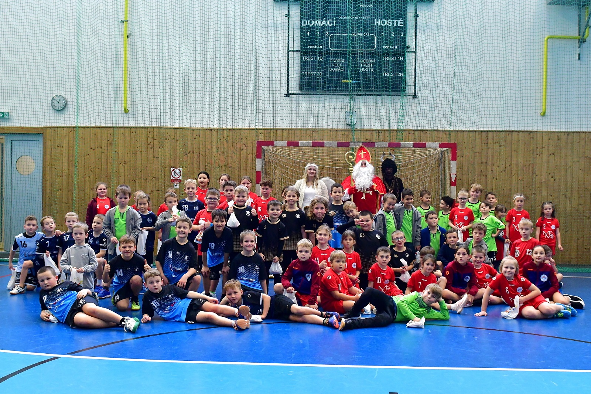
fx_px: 591
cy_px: 197
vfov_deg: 36.9
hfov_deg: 53.1
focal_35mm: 36
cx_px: 296
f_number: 4
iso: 2000
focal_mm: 24
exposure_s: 1/320
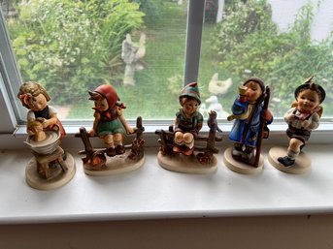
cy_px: 124
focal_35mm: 26
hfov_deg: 67.3
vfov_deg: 53.0
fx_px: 250
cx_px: 166
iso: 40
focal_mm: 5.7
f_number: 1.5
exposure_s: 1/155
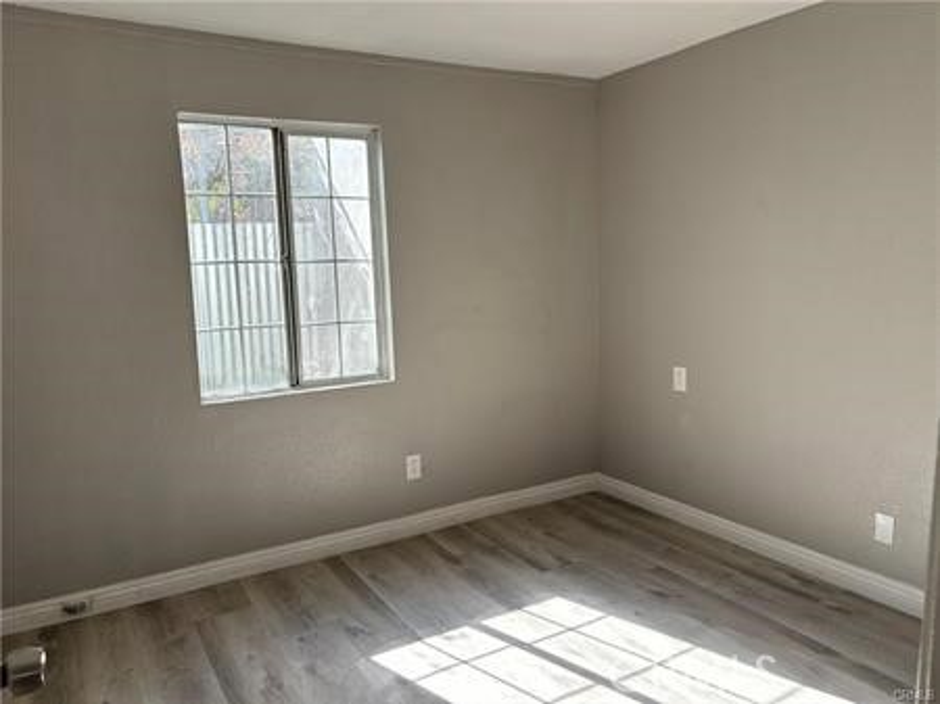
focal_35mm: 26
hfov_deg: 67.3
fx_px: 706
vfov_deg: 53.0
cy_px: 352
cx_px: 470
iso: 50
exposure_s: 1/370
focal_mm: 5.96
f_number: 1.6
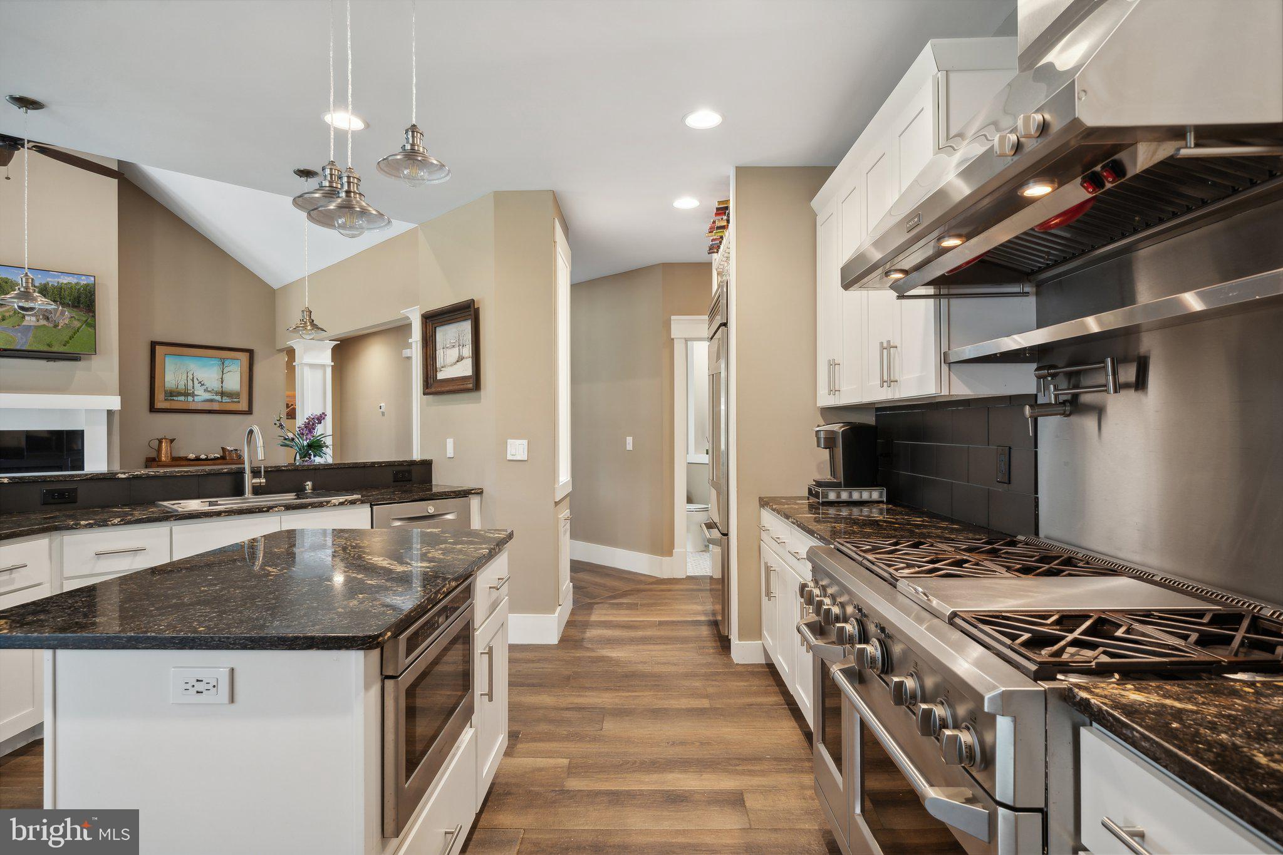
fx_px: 641
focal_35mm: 18
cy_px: 428
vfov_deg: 67.4
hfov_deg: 90.0
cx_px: 642
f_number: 7.1
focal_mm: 18
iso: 250
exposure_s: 1/5
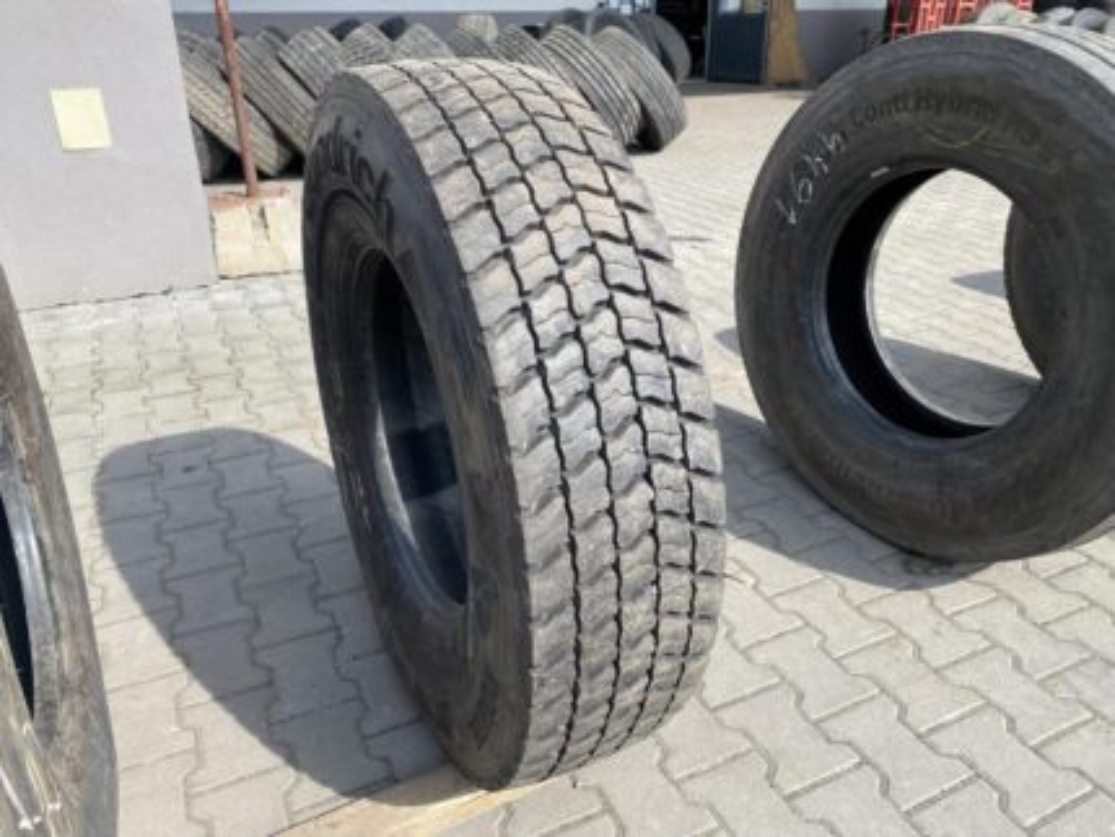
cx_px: 558
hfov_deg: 67.3
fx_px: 838
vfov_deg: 53.1
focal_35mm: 26
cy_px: 418
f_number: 1.8
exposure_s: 1/1157
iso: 32
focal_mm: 4.25
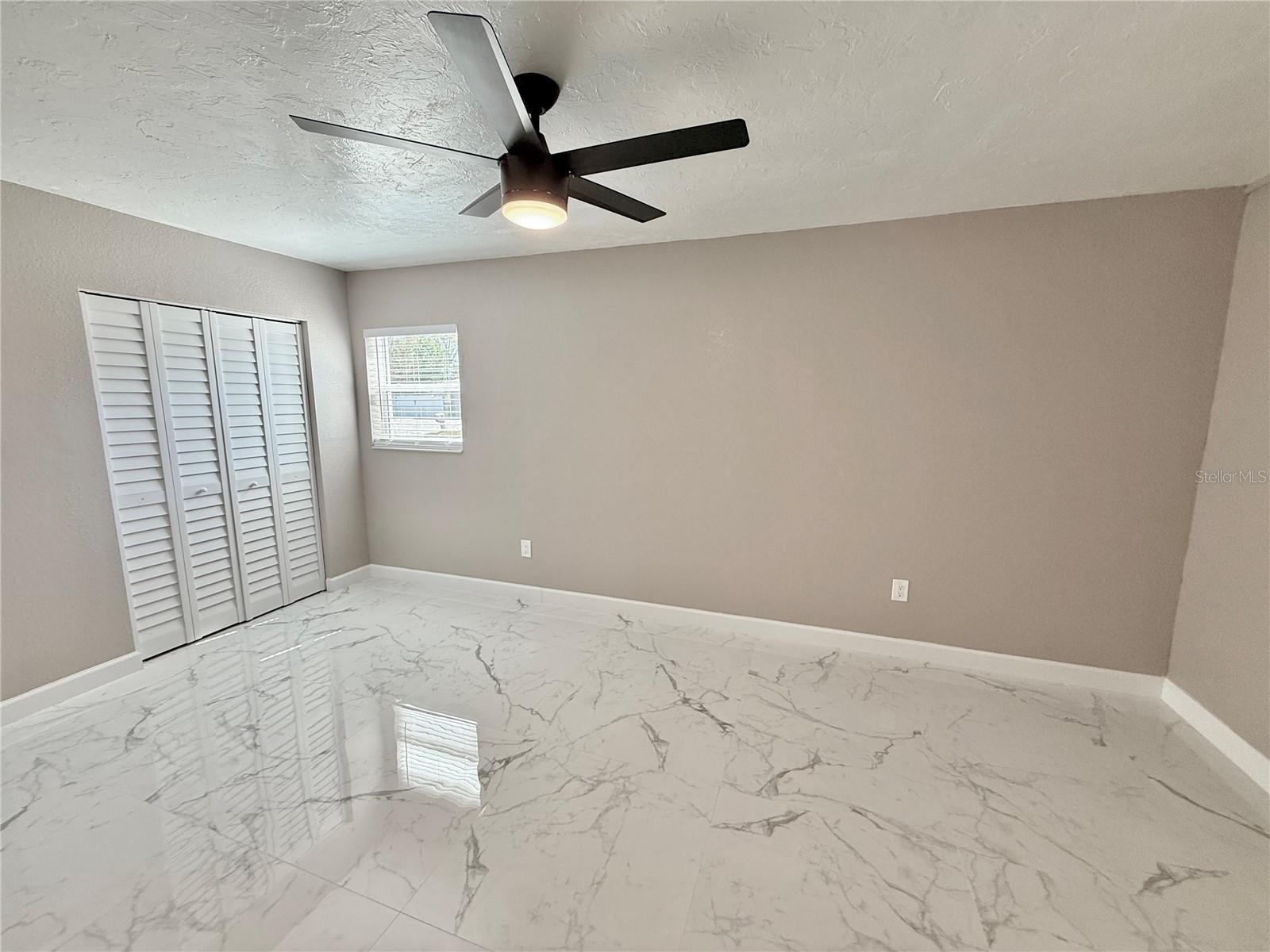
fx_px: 514
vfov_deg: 85.7
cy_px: 476
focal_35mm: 14
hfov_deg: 102.1
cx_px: 635
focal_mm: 2.22
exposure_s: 1/120
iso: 160
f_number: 2.2
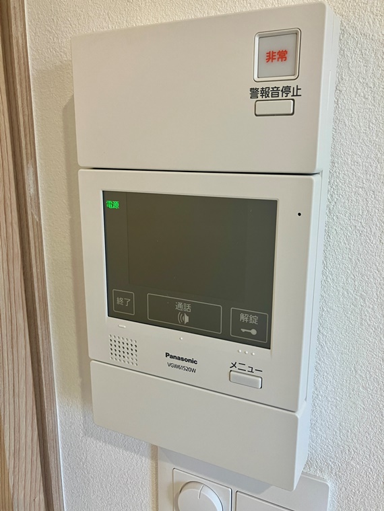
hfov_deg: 49.7
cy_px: 256
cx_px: 192
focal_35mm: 28
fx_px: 414
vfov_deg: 63.4
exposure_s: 1/50
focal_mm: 3.99
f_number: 1.8
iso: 64
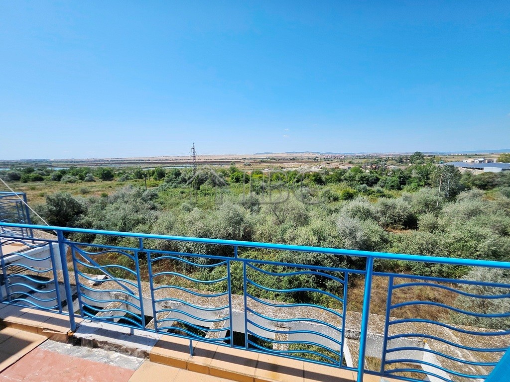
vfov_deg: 89.9
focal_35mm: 13
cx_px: 255
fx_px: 192
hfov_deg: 106.2
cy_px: 191
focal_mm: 1.7
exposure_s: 1/1770
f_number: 2.2
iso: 32
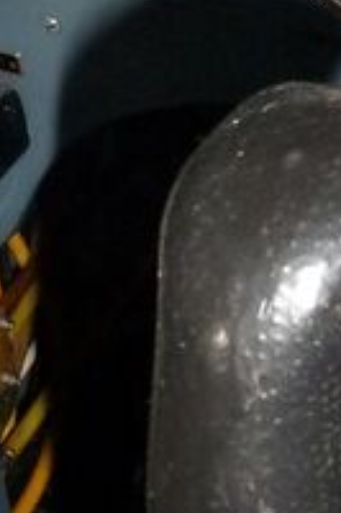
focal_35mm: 133
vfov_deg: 15.4
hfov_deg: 10.3
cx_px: 144
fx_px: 1893
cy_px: 195
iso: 250
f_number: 3.3
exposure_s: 1/30
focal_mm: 4.1
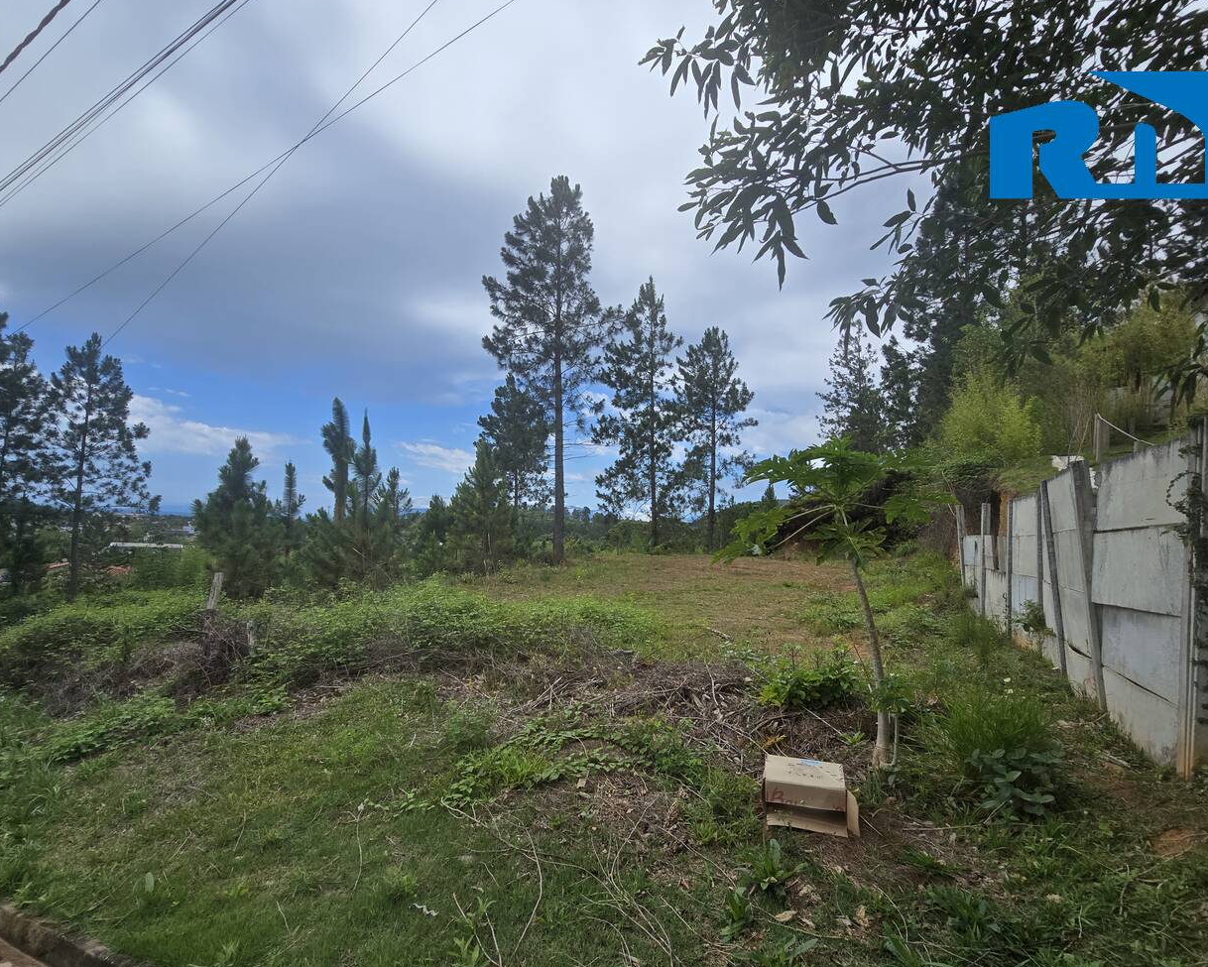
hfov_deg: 96.7
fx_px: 536
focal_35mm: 15
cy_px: 524
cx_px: 576
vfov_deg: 83.9
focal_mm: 2.2
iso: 50
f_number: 2.2
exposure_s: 1/3336
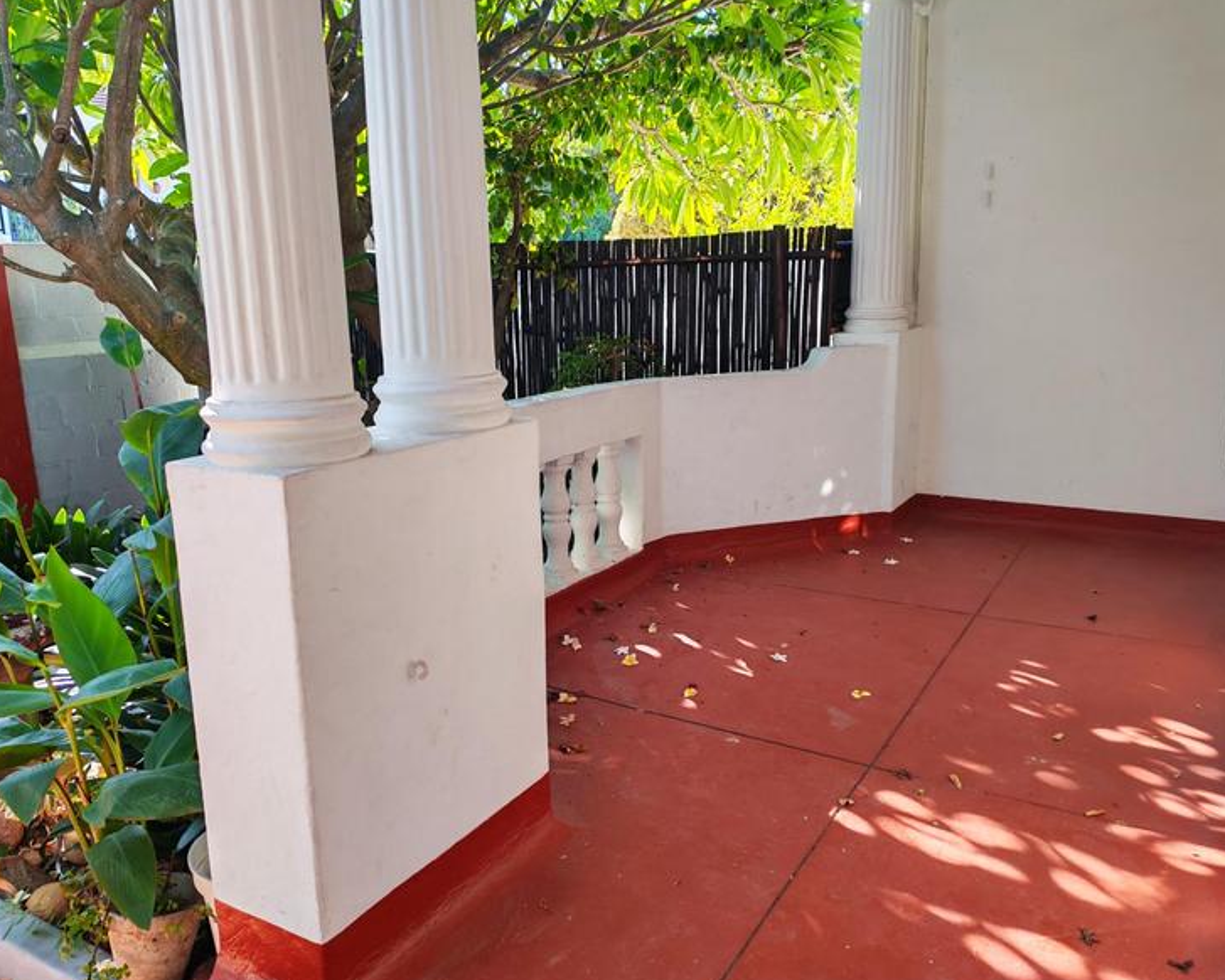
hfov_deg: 60.4
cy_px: 487
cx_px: 585
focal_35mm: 29
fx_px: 1052
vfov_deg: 50.0
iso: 80
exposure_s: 1/100
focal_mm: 6.12
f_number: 1.9
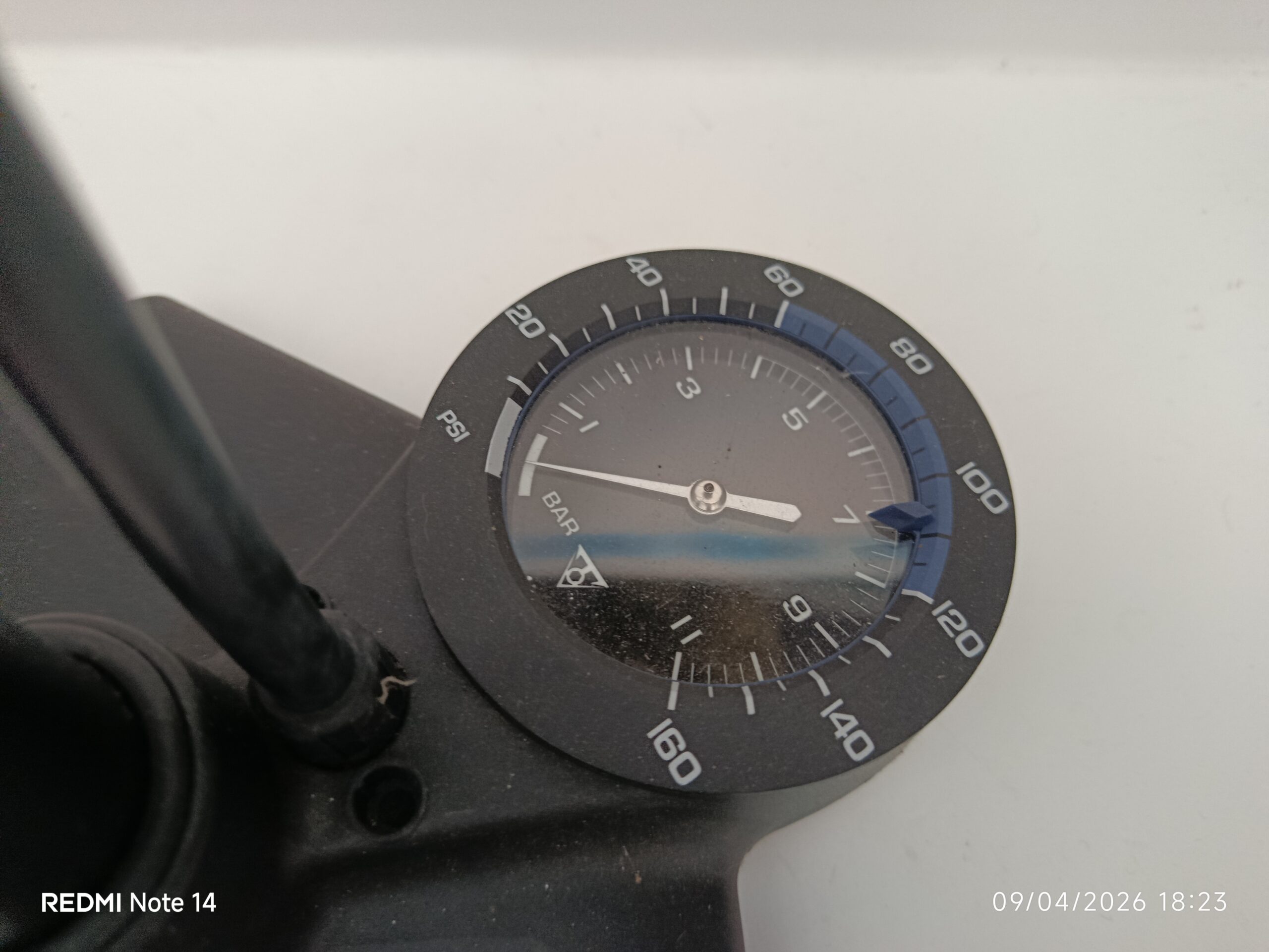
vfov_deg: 56.8
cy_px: 476
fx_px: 880
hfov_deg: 71.6
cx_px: 634
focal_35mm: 24
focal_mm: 5.24
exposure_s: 1/25
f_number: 1.7
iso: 1434
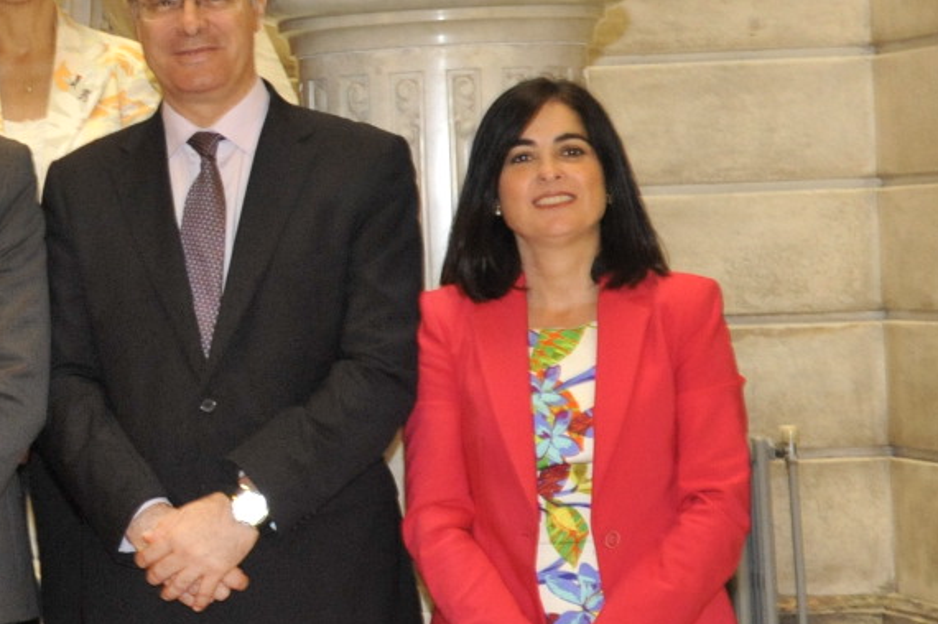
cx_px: -566
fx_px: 4373
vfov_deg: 8.2
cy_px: 244
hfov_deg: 11.6
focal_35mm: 168
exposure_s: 1/60
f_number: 5.6
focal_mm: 45
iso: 3200
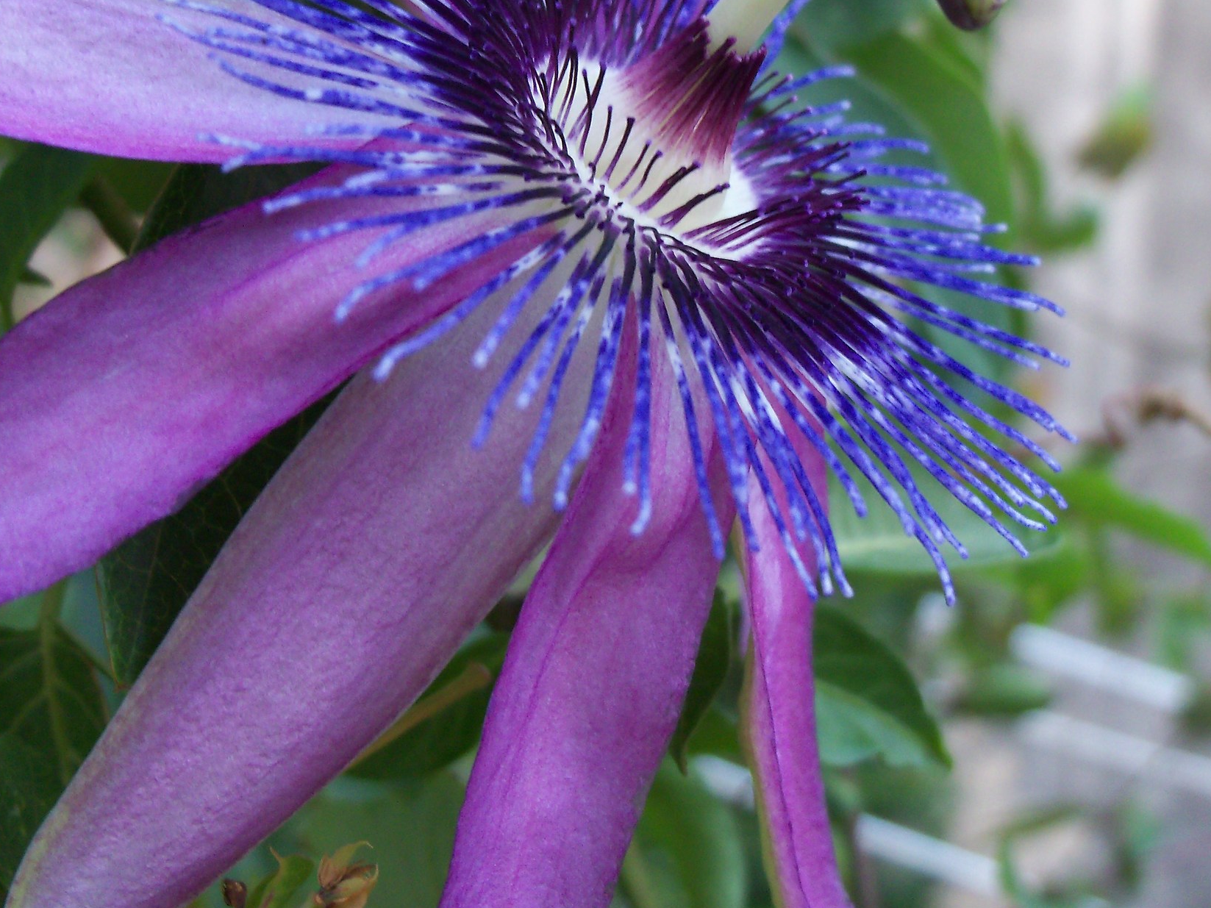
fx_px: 1784
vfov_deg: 28.2
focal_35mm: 51
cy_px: 249
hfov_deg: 37.5
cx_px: 590
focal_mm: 6.3
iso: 100
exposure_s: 1/30
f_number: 3
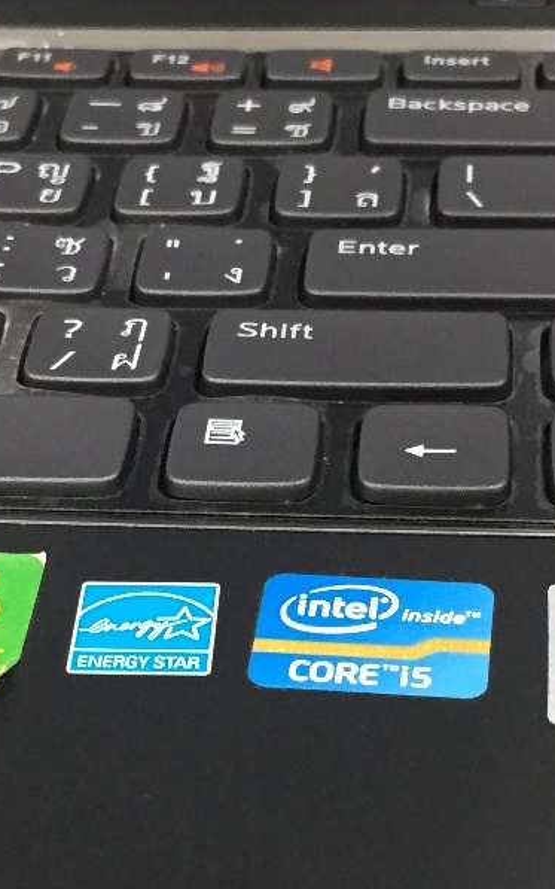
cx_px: 243
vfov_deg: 24.4
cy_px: 660
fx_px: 2033
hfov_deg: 15.5
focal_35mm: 84
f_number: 2.2
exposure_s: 1/33
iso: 200
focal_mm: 4.15
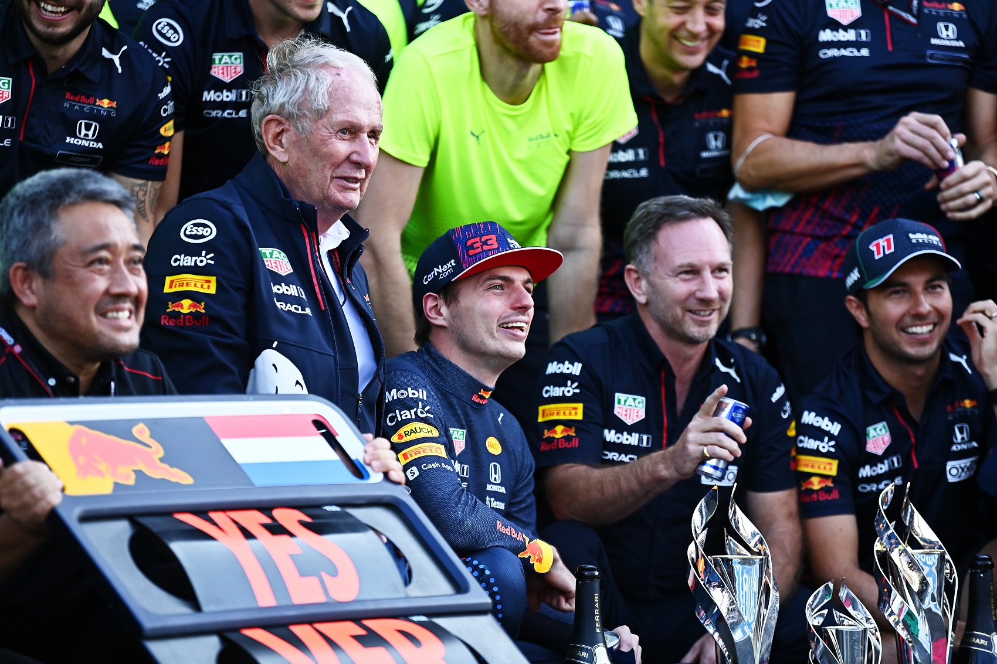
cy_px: 332
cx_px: 498
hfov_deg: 11.1
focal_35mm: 185
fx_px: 5123
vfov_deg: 7.4
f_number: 2.8
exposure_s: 1/1250
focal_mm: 185
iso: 800
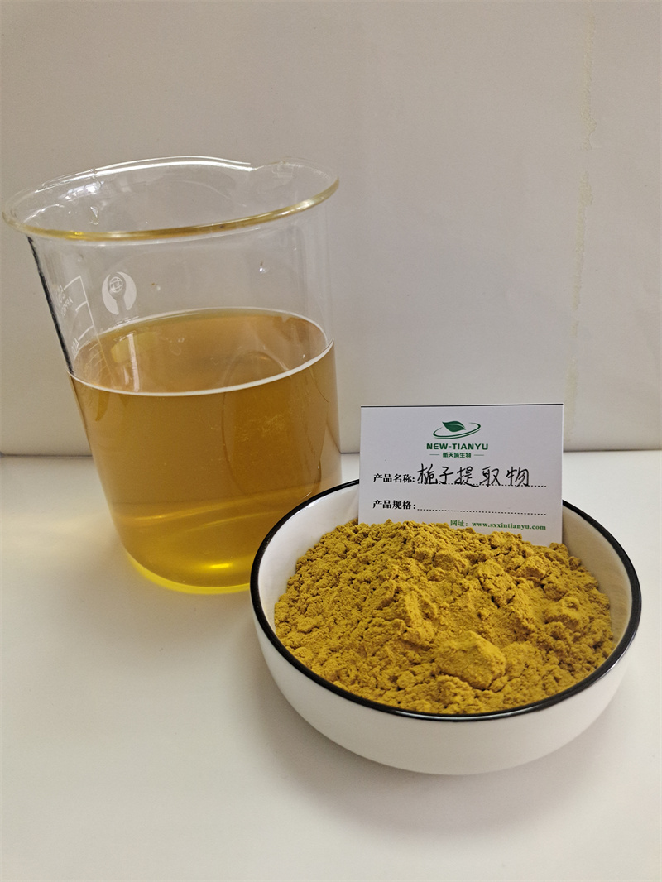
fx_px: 561
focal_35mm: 22
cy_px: 441
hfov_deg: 61.1
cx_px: 331
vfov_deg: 76.4
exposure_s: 1/100
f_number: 1.79
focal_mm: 4.71
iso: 224
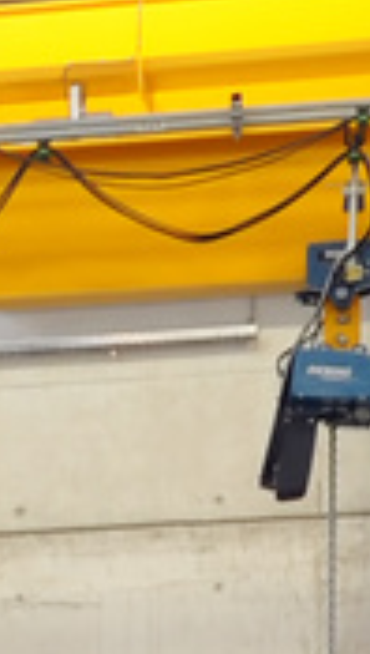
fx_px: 6842
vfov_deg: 5.2
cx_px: -1433
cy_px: 1784
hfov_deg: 2.9
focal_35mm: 394
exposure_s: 1/2.5
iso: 200
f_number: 9
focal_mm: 26
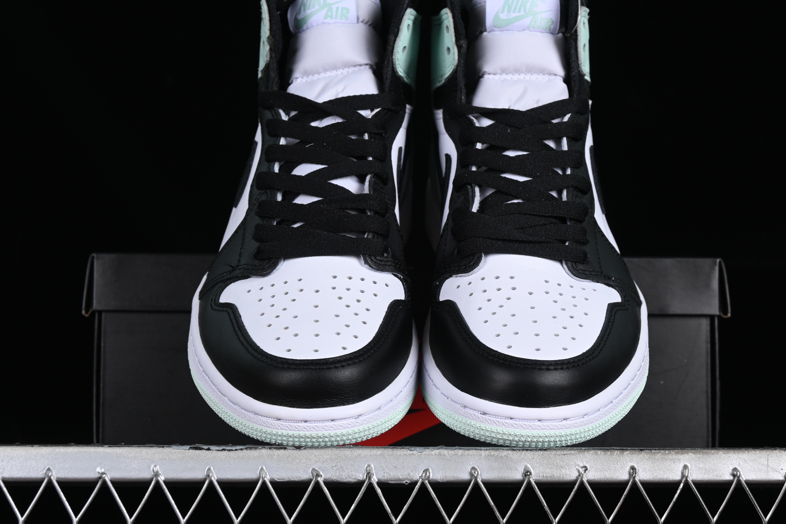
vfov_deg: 15.9
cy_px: 265
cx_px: 413
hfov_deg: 23.6
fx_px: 1878
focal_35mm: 86
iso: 160
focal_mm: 50
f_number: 8
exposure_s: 1/80
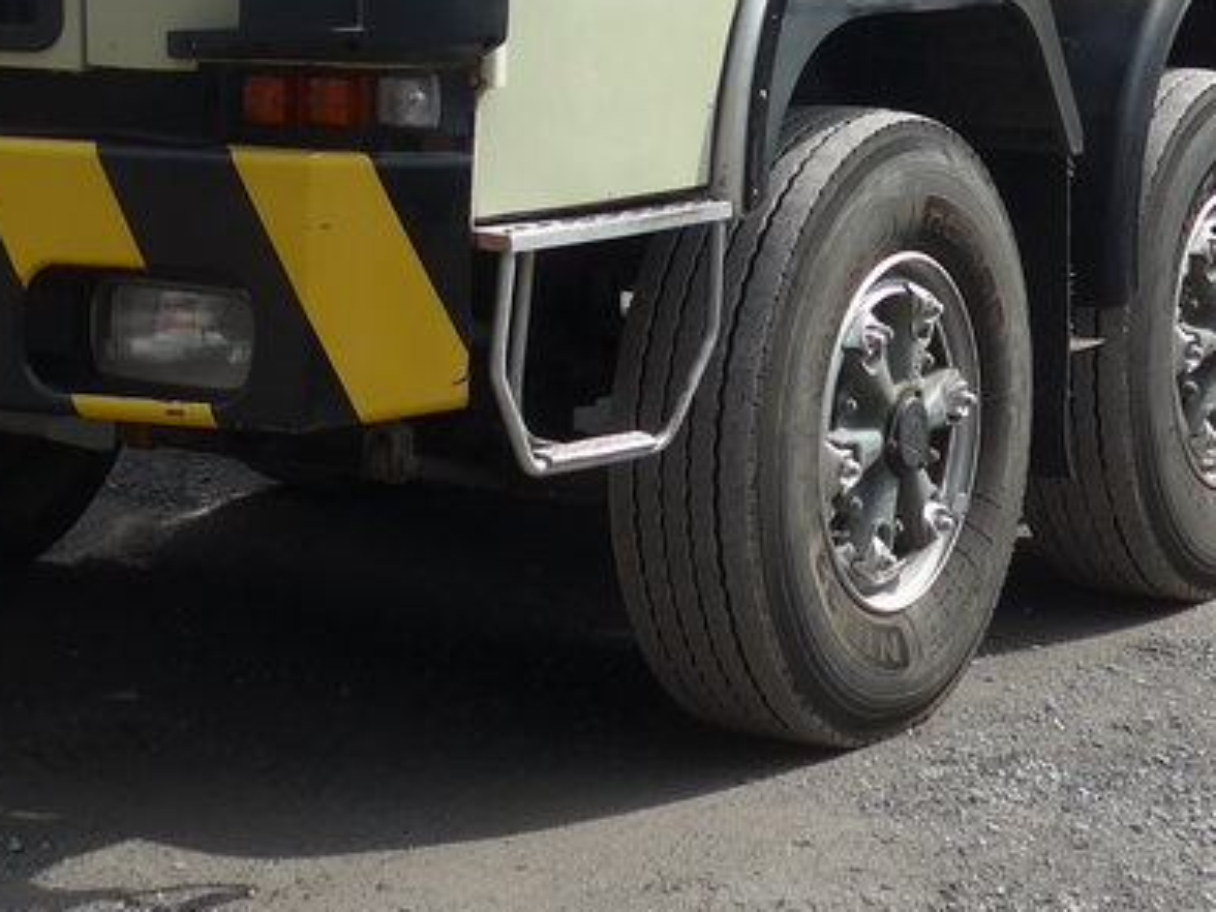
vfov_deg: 13.7
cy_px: -304
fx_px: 3653
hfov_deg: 18.9
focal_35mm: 104
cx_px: 425
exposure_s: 1/1300
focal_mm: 7
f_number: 2.8
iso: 80
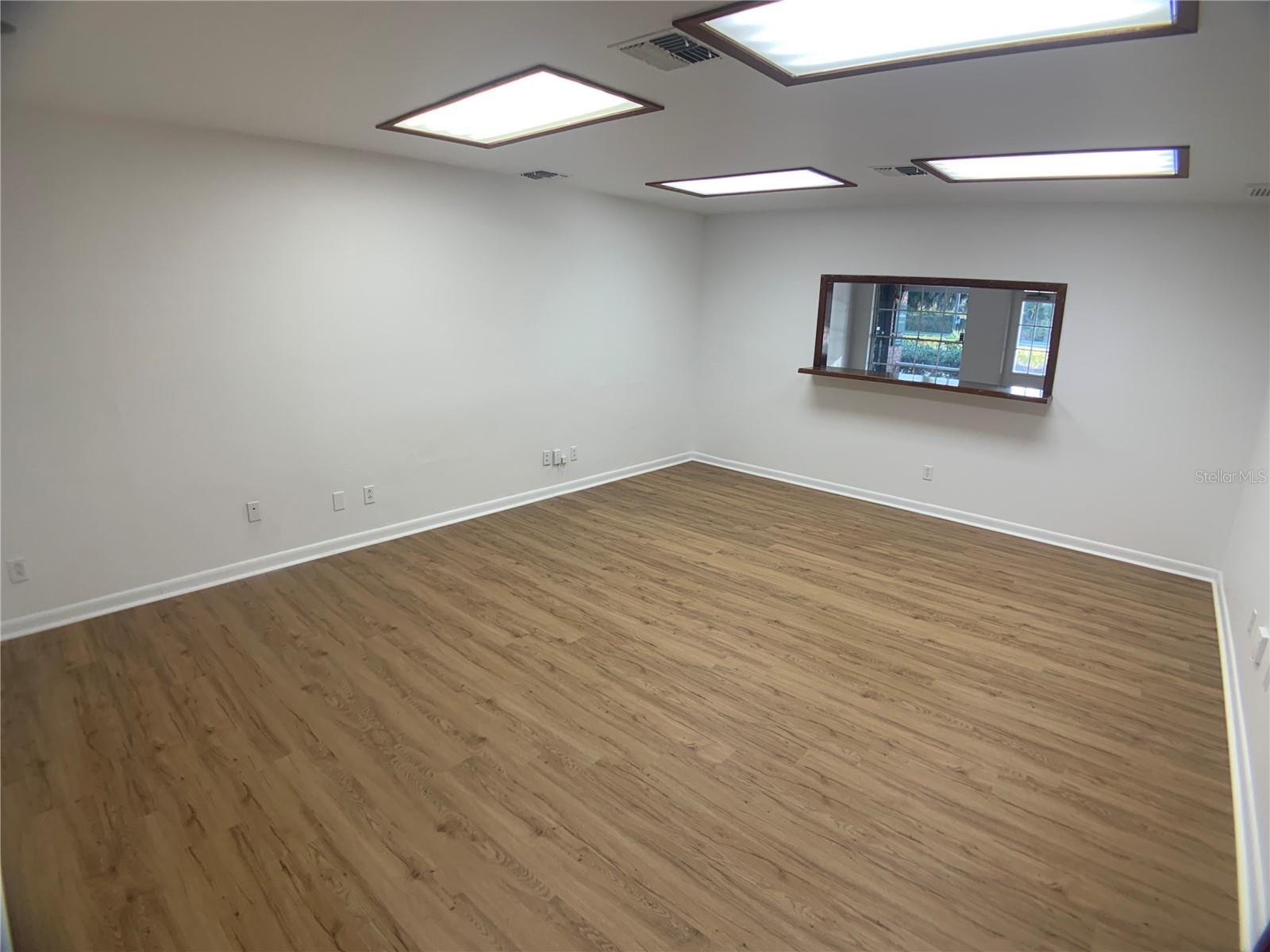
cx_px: 635
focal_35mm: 26
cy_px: 476
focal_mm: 4.25
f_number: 1.8
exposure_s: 1/120
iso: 64
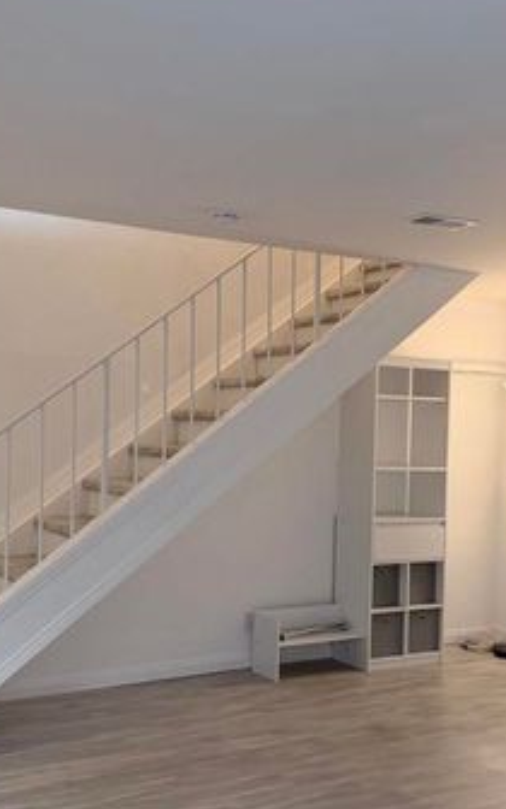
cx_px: 335
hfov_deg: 28.4
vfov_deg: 44.3
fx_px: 993
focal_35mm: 45
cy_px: 425
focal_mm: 6.76
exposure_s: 1/120
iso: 250
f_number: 1.78
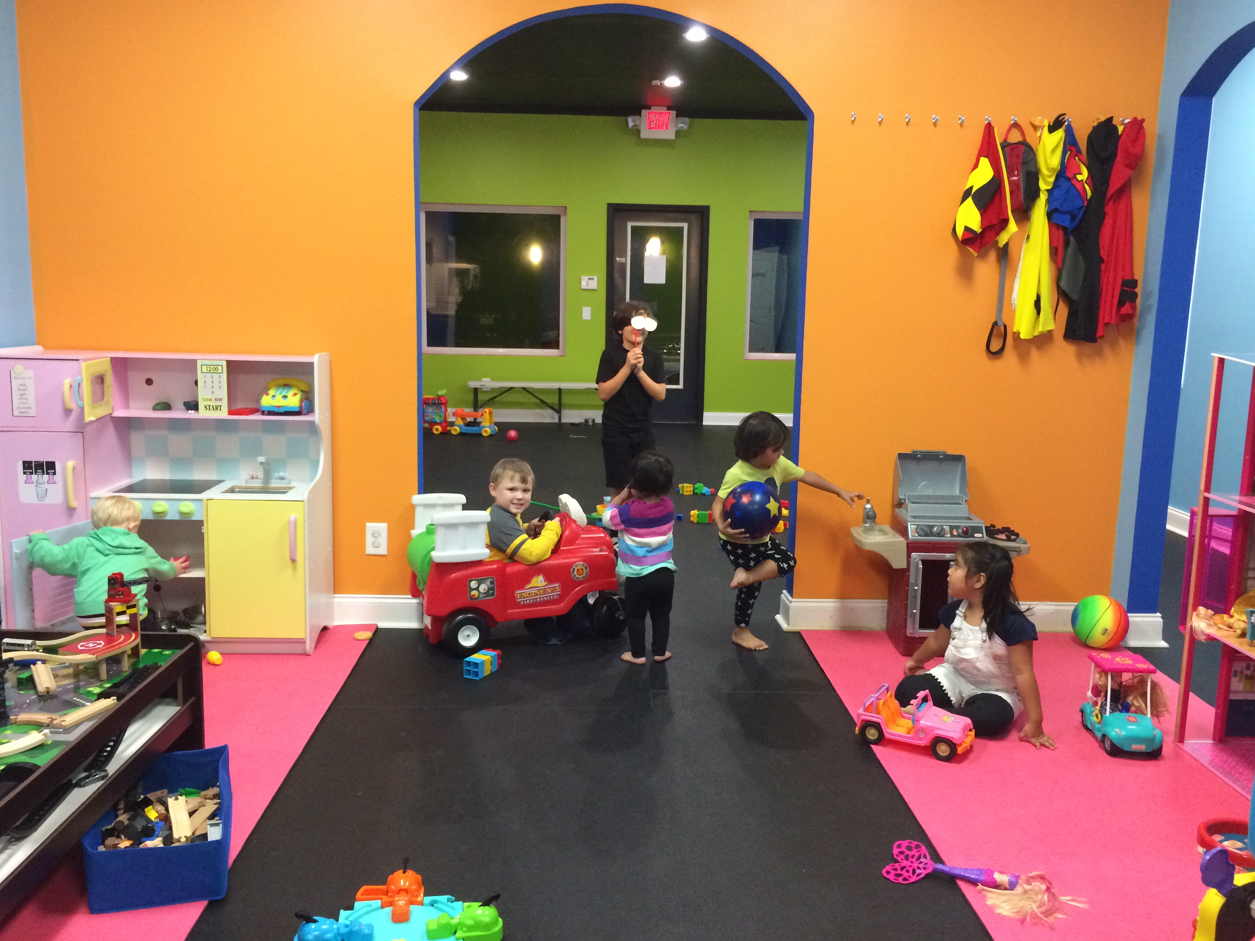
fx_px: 1088
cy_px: 471
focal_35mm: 30
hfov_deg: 60.0
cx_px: 629
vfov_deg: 46.8
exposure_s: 1/30
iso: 250
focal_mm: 4.15
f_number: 2.2
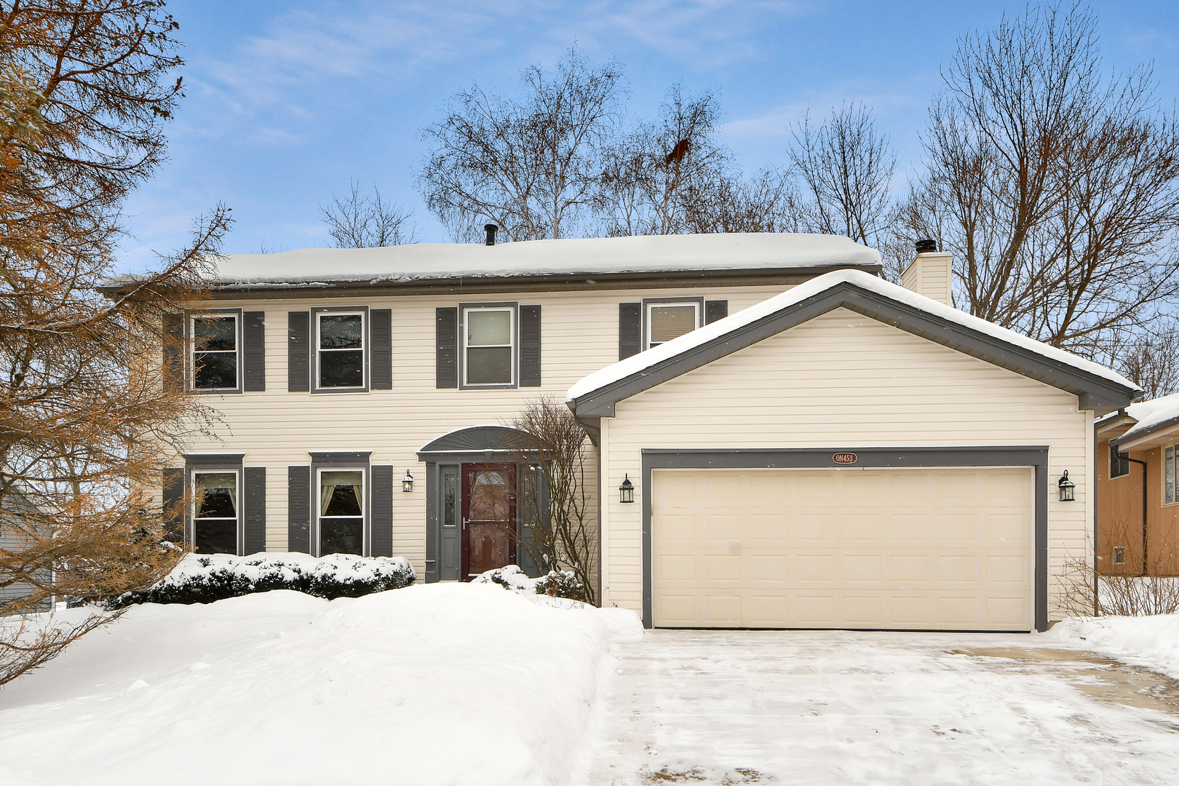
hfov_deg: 65.5
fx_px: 917
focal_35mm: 28
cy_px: 393
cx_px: 590
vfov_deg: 46.4
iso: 200
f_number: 10
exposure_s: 1/320
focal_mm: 19
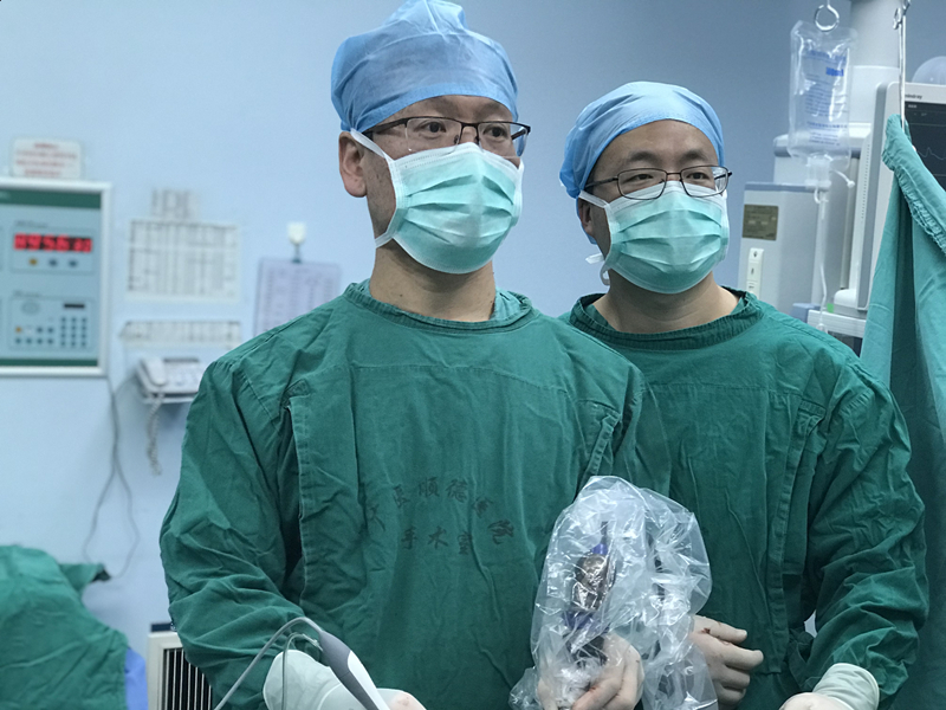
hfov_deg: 33.8
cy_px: 355
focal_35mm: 57
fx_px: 1558
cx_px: 473
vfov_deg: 25.7
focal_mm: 6.6
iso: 250
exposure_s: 1/50
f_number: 2.8
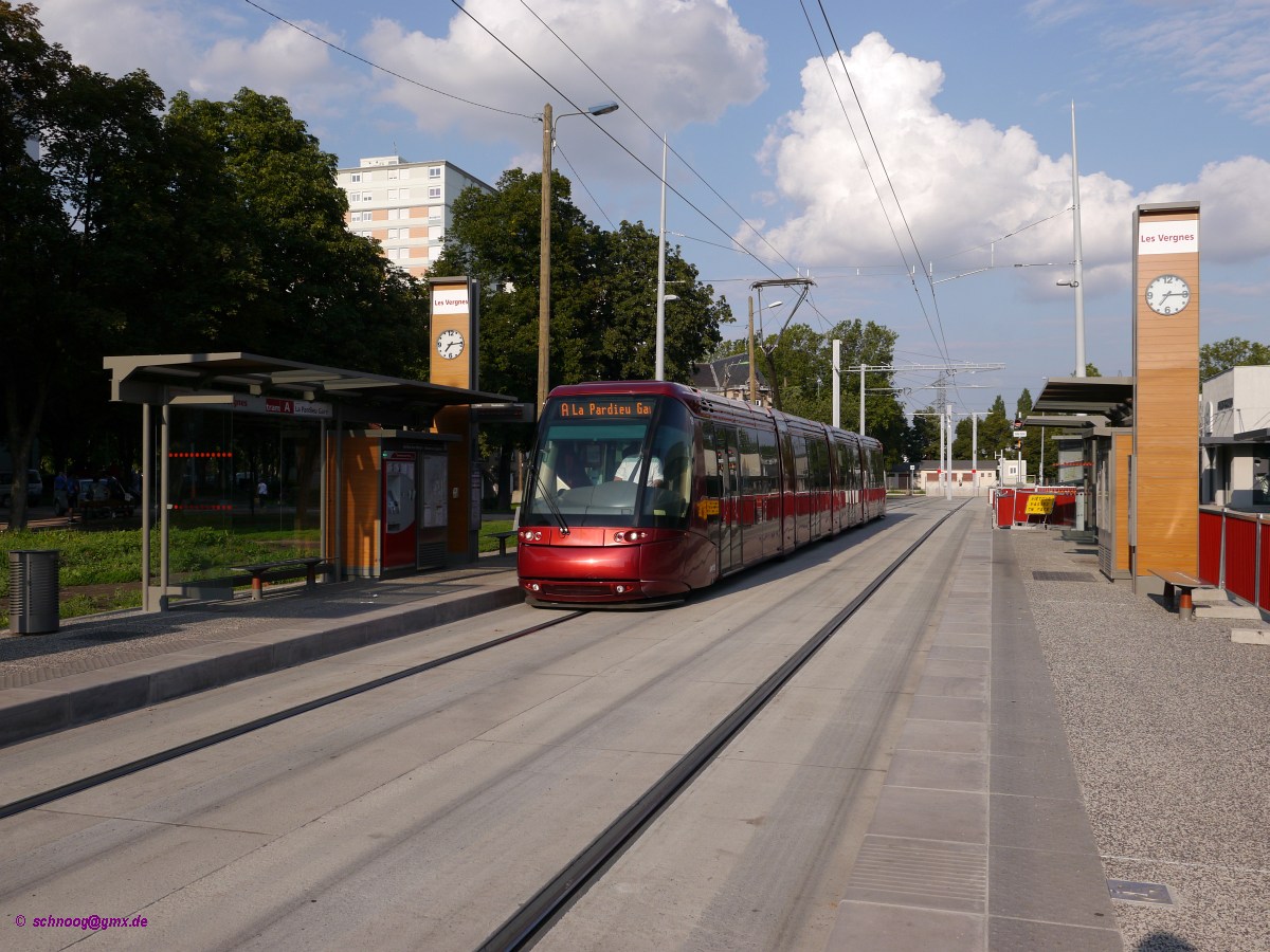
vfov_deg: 44.2
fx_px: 1174
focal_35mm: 32
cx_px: 635
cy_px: 476
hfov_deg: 56.8
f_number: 6.3
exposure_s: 1/640
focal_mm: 16
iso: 160
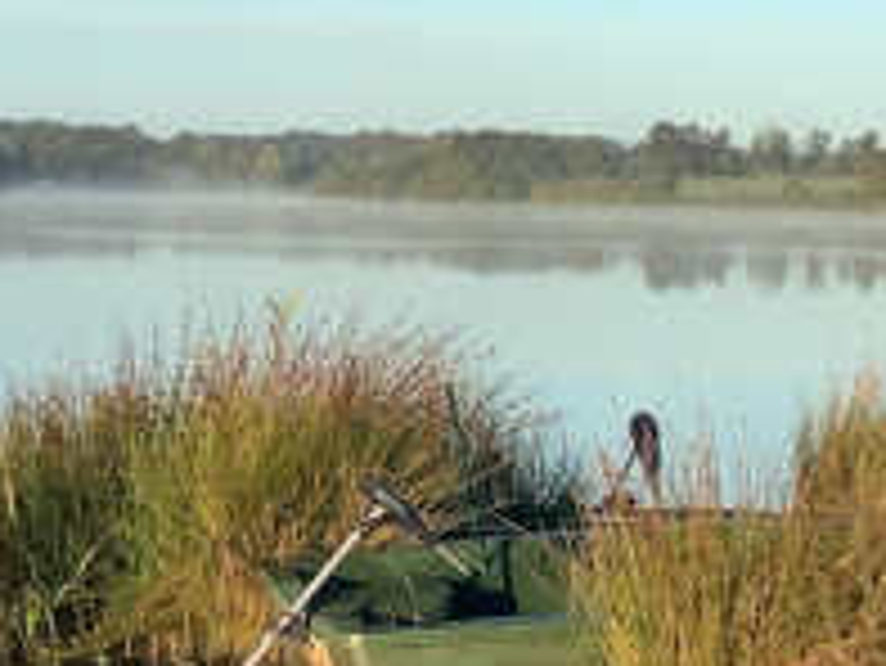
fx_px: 3227
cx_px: 243
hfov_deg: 15.6
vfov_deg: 11.8
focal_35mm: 126
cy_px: 306
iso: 25
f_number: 2.4
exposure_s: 1/668
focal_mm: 3.3
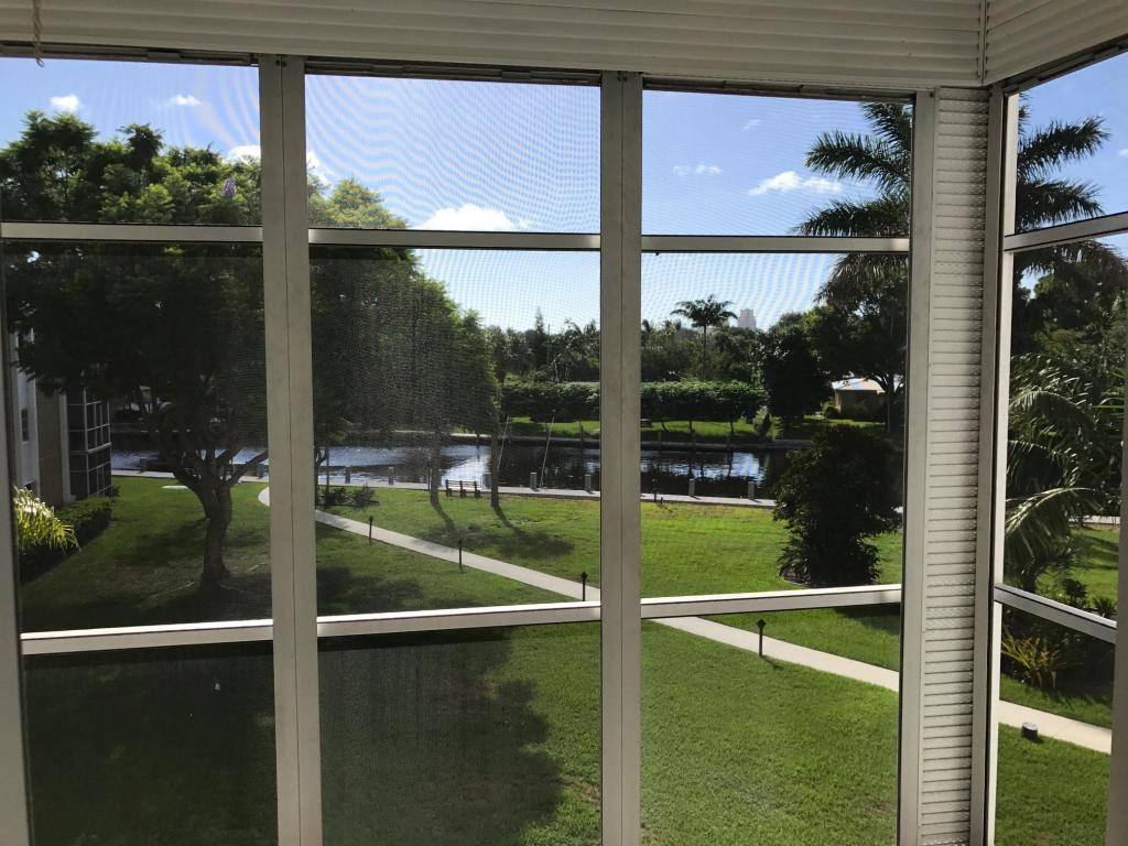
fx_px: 912
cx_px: 564
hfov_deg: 63.4
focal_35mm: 28
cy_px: 423
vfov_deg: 49.7
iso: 20
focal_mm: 3.99
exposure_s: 1/1953
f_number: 1.8
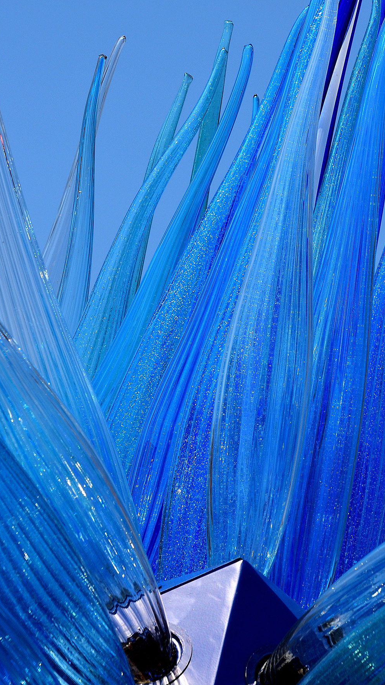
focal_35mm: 150
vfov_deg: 14.3
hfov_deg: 8.1
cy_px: 223
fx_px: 2723
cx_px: 302
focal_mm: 70
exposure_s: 1/320
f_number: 8
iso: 100
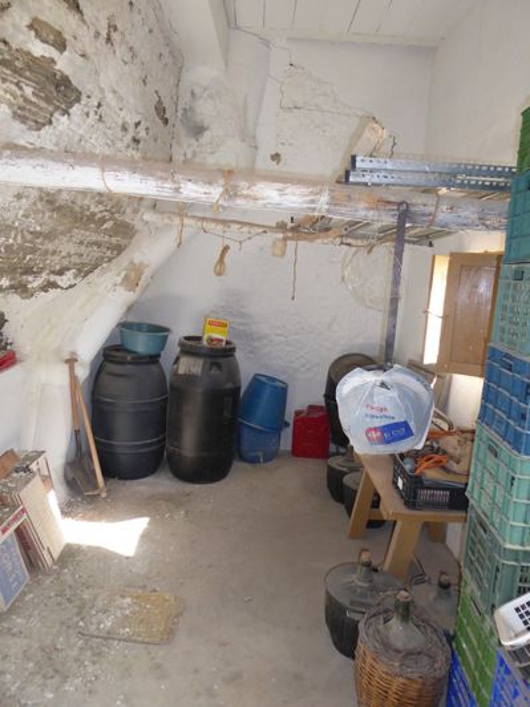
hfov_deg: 54.9
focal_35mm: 25
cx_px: 265
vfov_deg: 69.4
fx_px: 510
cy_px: 354
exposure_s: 1/60
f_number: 3.3
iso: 320
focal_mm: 4.3
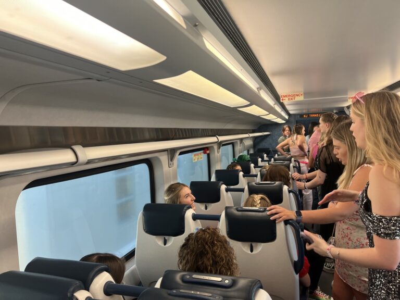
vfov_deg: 53.1
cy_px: 150
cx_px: 200
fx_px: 300
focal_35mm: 26
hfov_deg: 67.3
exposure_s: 1/57
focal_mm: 5.7
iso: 80
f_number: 1.5
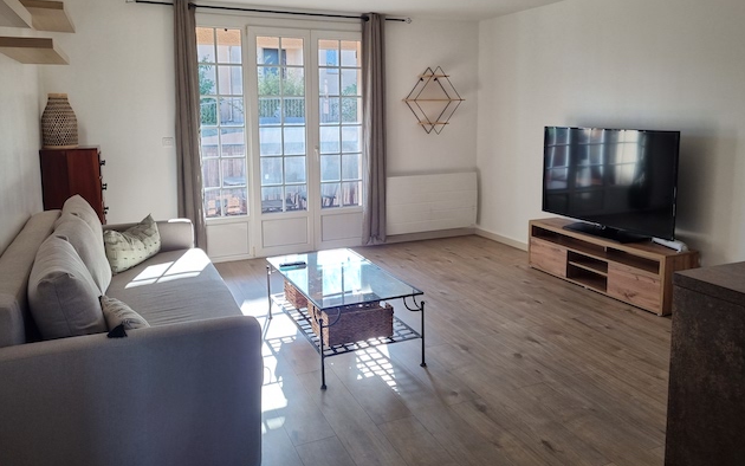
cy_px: 186
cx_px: 374
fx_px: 569
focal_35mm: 28
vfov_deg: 44.3
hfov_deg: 66.5
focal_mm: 5.4
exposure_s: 1/100
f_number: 1.8
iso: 64
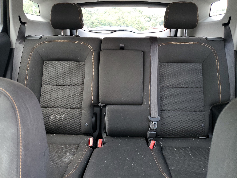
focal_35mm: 26
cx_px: 118
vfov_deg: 53.1
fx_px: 178
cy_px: 89
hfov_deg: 67.3
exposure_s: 1/60.2
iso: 111
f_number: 1.5
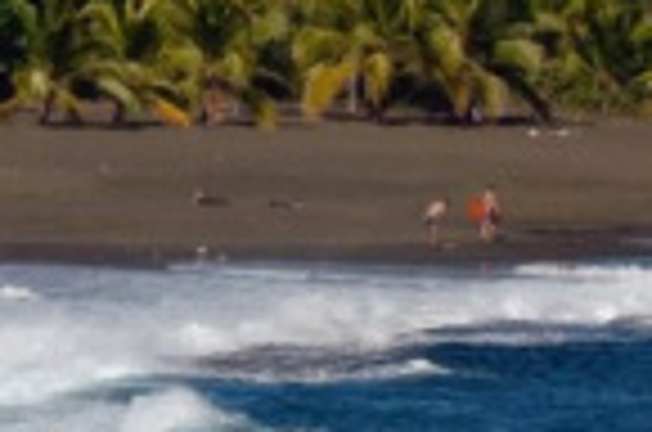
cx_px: 1565
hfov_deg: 1.3
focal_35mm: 1536
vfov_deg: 0.9
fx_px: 27753
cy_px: 58
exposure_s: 1/800
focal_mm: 185
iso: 200
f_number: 14
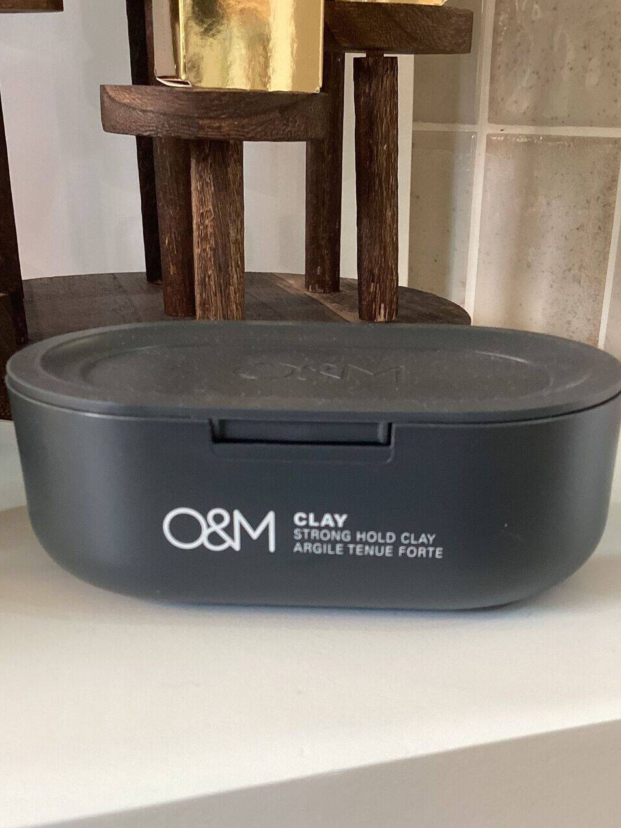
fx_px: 933
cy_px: 507
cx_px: 353
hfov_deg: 36.8
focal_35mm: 39
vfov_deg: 47.5
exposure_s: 1/50
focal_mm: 3.3
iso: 100
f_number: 2.4
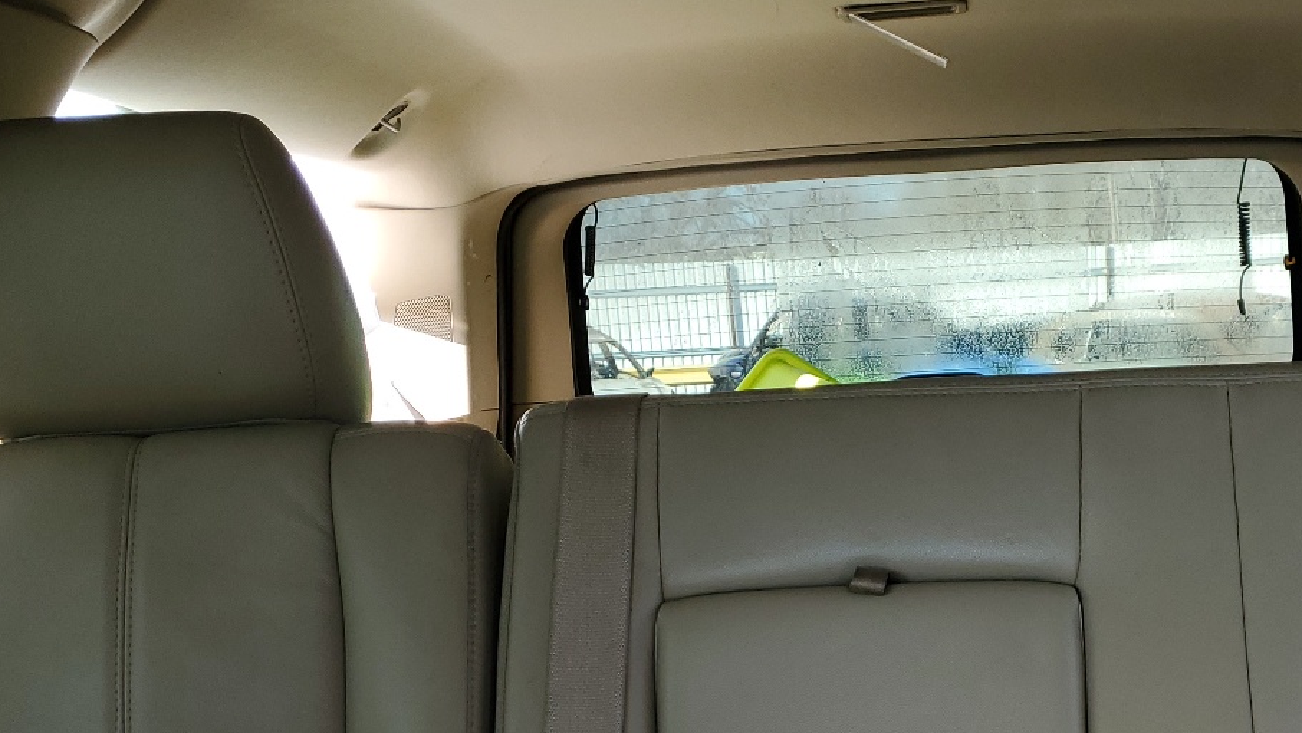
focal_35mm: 50
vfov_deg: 22.7
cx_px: 884
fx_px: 1726
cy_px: 793
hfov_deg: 40.7
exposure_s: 1/149
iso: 50
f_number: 1.5
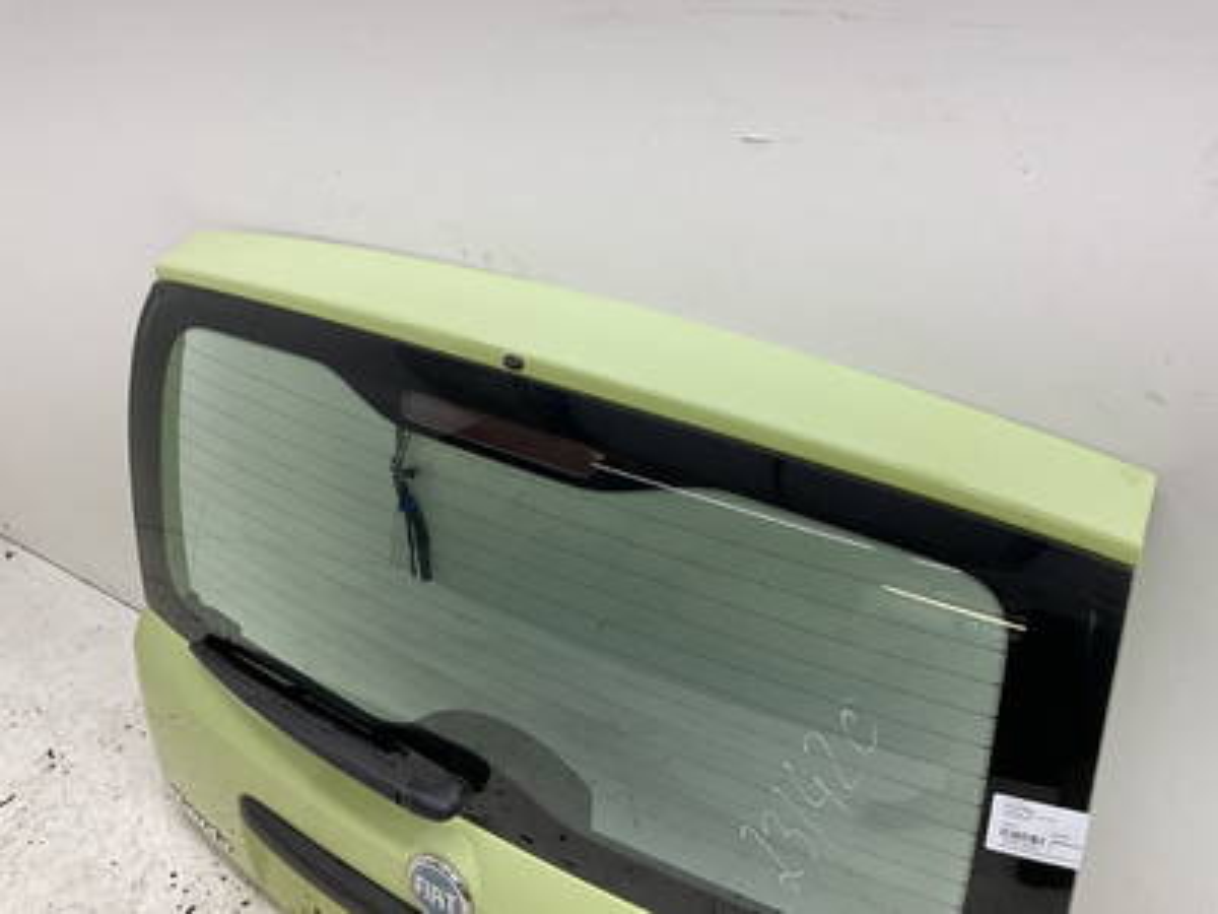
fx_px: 1020
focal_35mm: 29
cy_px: 457
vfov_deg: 48.2
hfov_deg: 61.7
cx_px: 609
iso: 32
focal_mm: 3
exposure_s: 1/100
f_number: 1.8
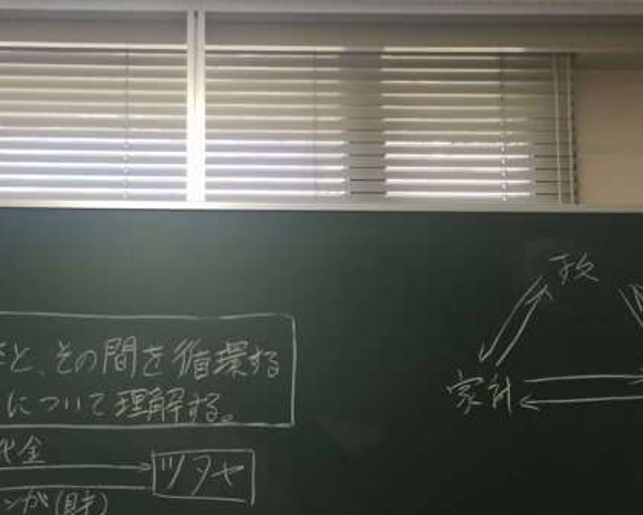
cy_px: 471
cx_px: 219
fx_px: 1313
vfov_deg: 21.6
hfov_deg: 27.4
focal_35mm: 69
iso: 32
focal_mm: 4.15
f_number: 2.2
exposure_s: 1/40
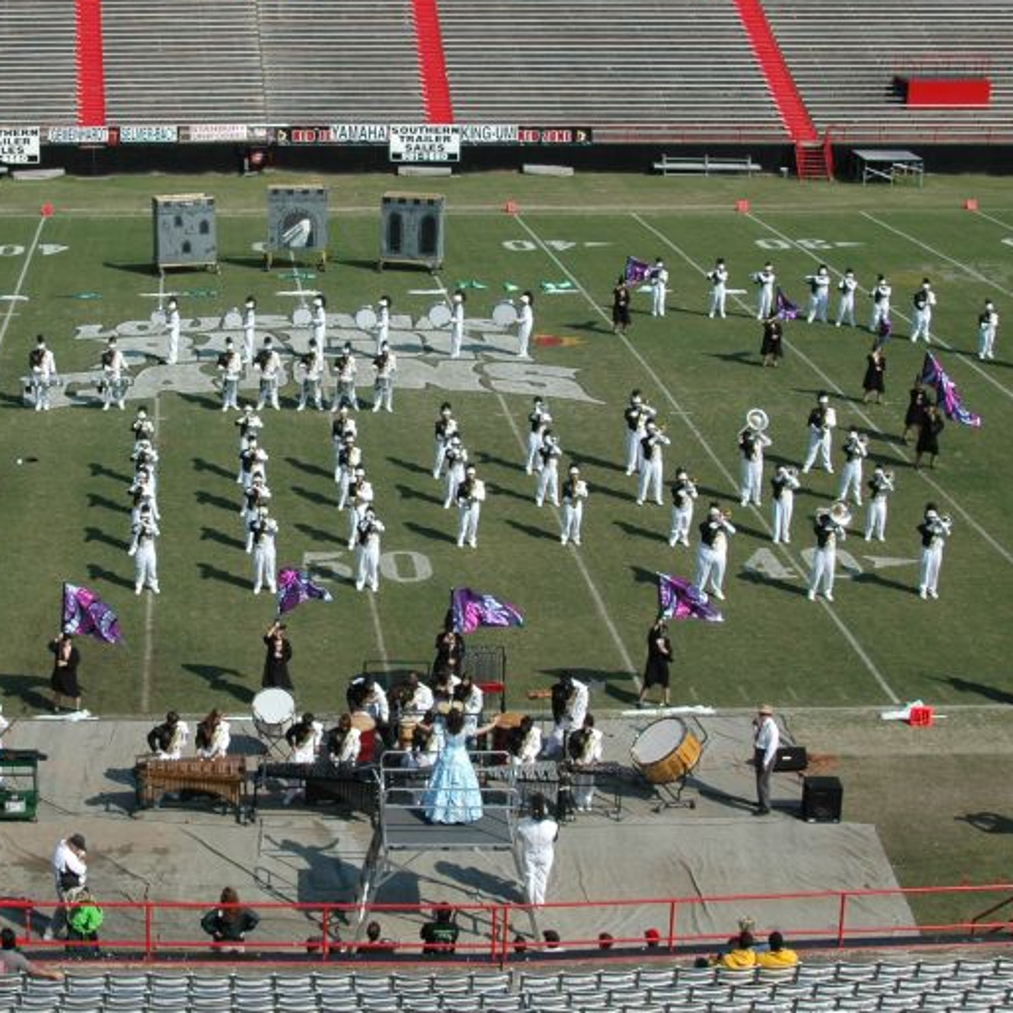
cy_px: 422
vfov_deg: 26.1
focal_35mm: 66
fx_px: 2185
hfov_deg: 25.8
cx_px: 260
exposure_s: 1/400
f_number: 10
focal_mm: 26
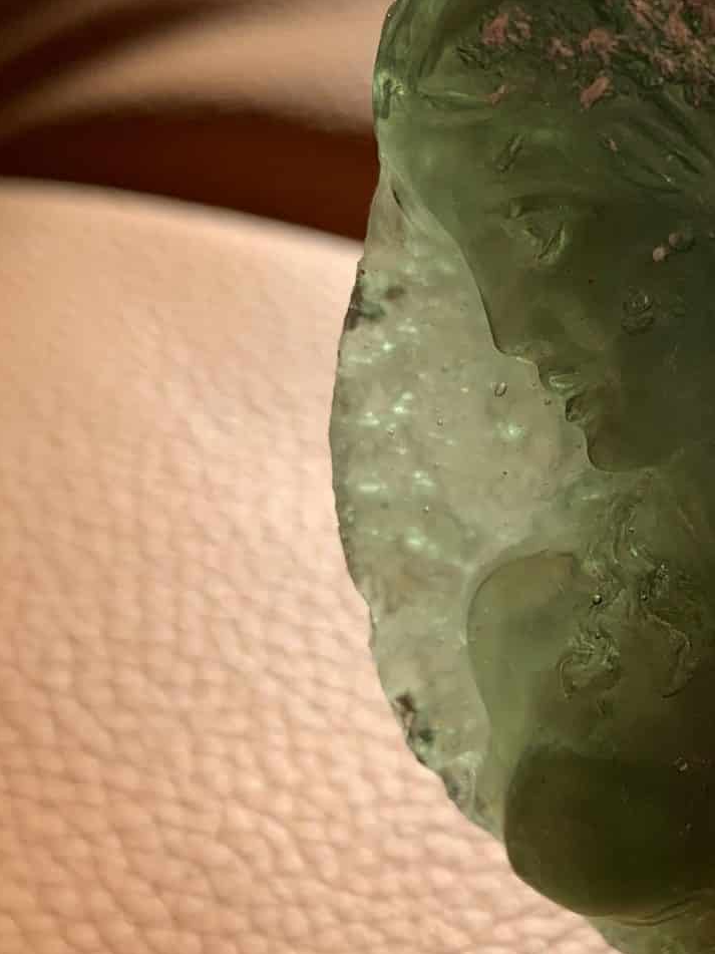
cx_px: 637
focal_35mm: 70
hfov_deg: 20.6
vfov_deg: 27.6
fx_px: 1928
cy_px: 623
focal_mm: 4.25
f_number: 1.8
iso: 25
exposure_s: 1/152
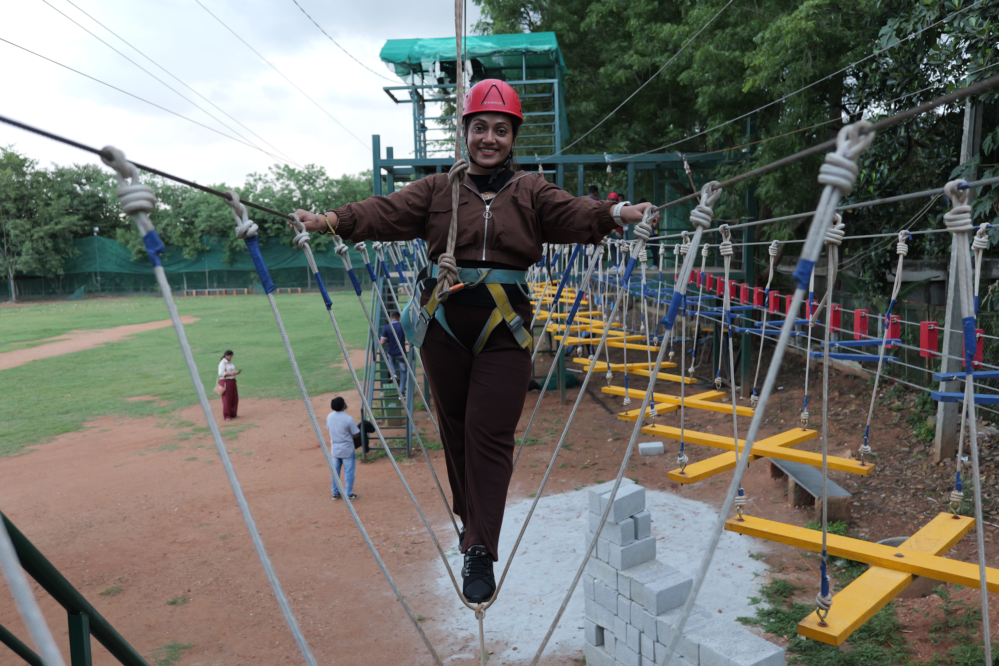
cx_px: 500
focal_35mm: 28
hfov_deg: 65.5
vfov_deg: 46.4
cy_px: 333
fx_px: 777
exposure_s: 1/125
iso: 2000
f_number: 4
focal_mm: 28
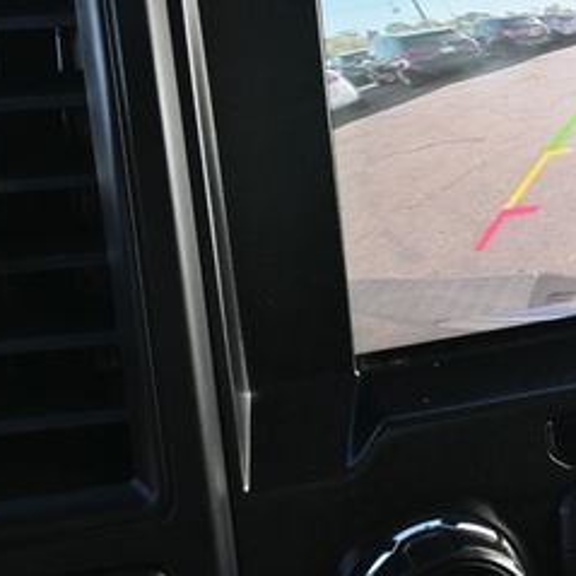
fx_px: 1444
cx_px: 586
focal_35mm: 77
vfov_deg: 22.2
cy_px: 108
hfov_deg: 21.7
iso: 500
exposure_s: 1/125
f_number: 4
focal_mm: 22.5
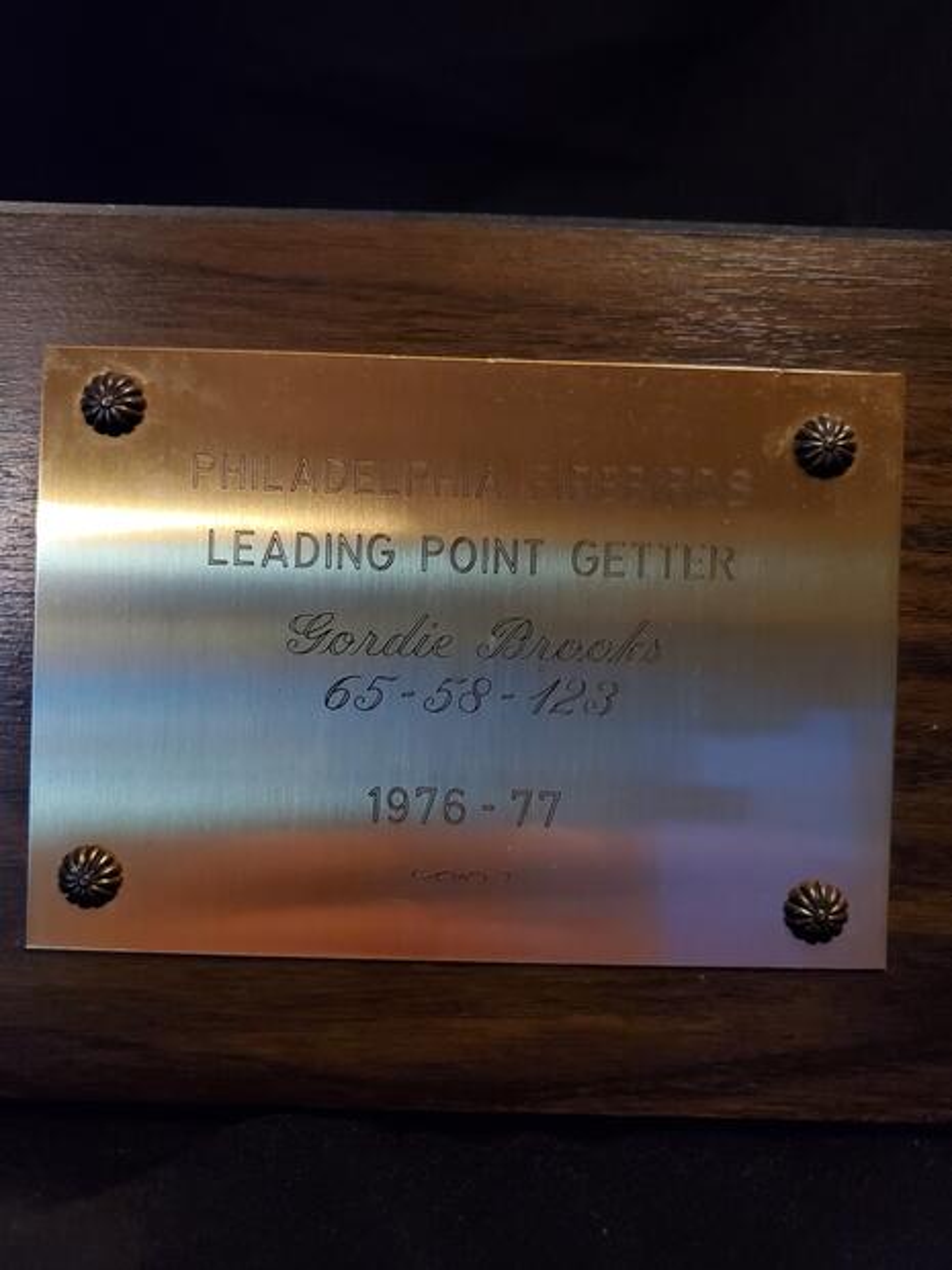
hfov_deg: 53.1
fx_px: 953
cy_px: 635
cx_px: 476
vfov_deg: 67.3
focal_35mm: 26
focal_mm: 4.3
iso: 640
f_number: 1.5
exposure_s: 1/30
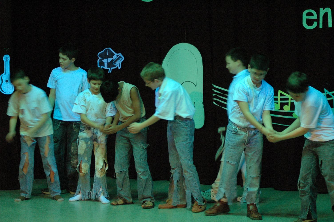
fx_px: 973
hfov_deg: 19.5
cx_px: 167
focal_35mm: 105
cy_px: 111
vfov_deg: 13.0
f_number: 4
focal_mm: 70
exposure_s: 1/20
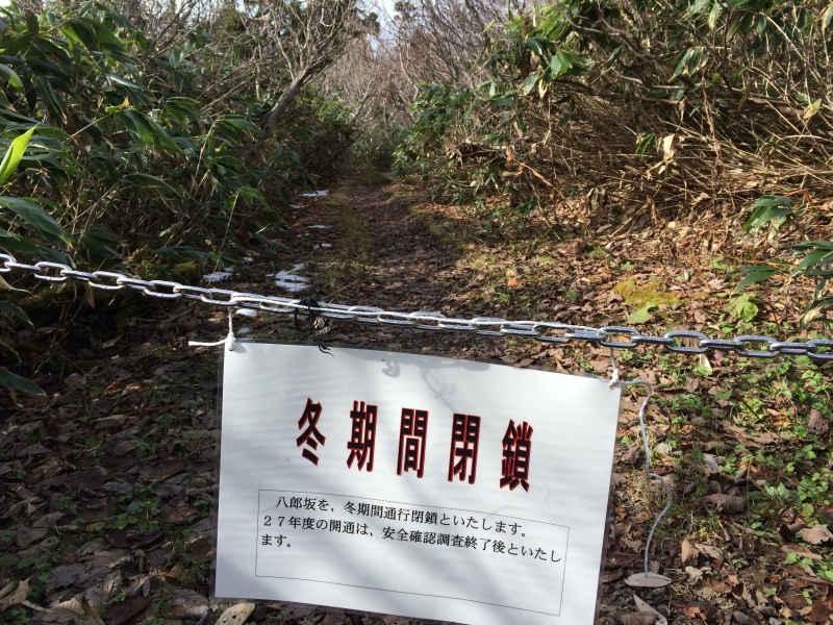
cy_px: 312
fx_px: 722
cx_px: 416
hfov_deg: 60.0
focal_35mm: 30
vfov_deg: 46.8
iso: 32
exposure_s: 1/1080
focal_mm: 4.12
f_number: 2.2
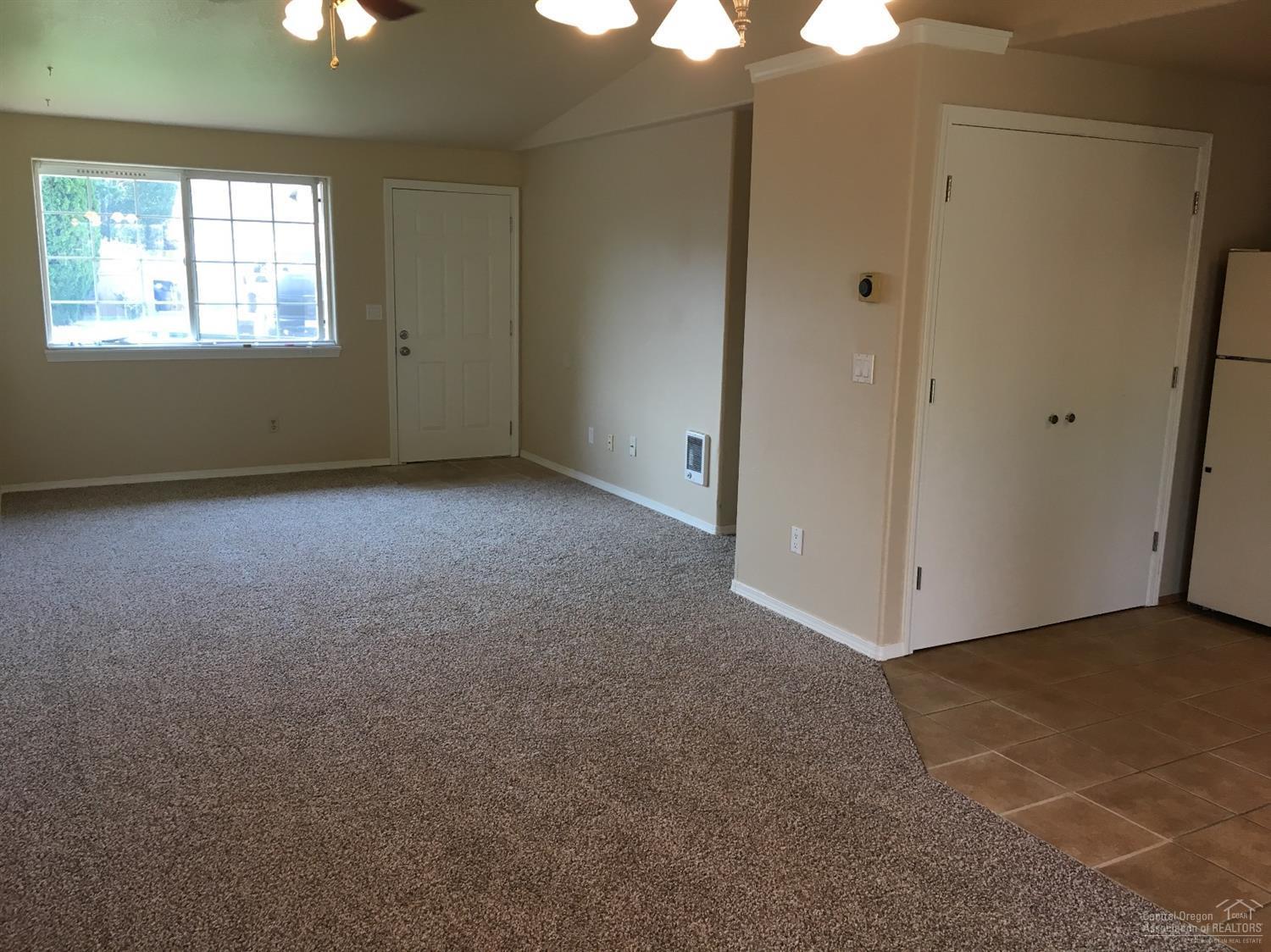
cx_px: 636
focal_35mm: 29
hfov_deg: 61.7
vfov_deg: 48.2
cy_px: 476
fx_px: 1064
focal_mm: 4.15
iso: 25
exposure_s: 1/30
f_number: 2.2
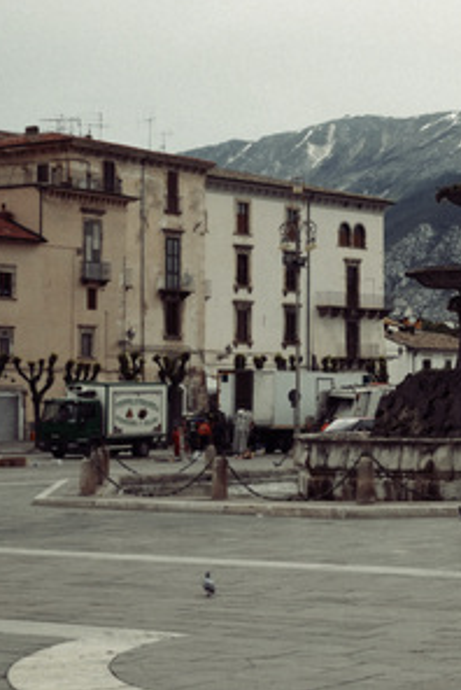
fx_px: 1629
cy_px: 343
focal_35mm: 85
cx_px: 475
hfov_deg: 15.8
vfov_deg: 23.9
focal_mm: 37.4
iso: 640
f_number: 7.1
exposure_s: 1/320
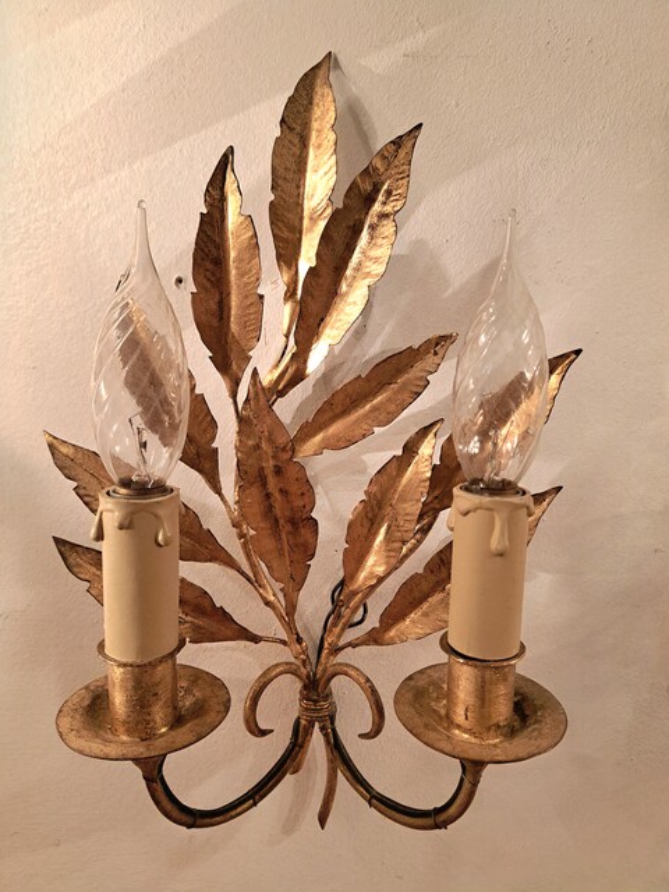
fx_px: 618
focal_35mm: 24
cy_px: 446
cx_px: 334
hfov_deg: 56.8
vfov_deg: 71.6
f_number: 1.8
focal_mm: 5.23
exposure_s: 1/50
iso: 250
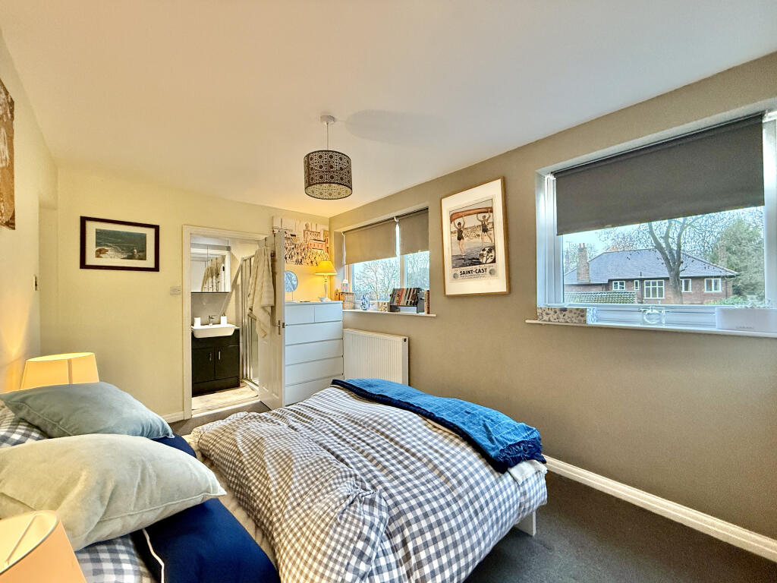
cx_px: 388
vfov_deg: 85.7
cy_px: 292
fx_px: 314
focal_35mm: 14
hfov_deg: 102.1
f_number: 2.2
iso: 400
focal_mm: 2.22
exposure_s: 1/50
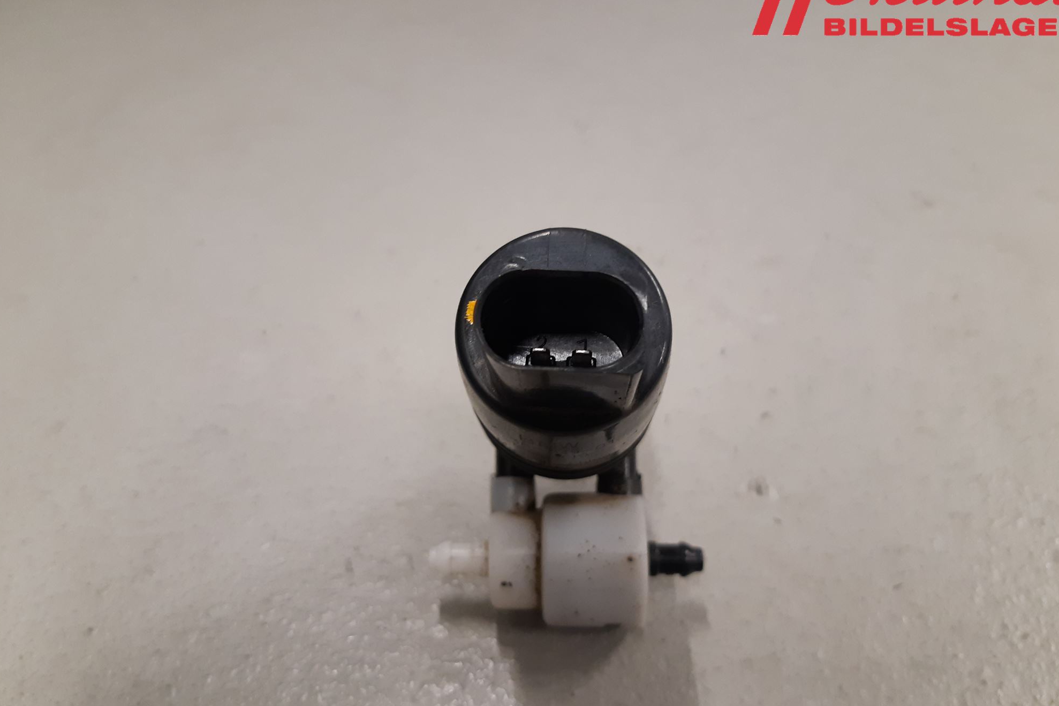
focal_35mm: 28
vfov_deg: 46.4
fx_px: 824
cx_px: 533
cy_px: 356
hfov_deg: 65.5
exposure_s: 1/50
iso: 160
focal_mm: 3.93
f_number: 1.7
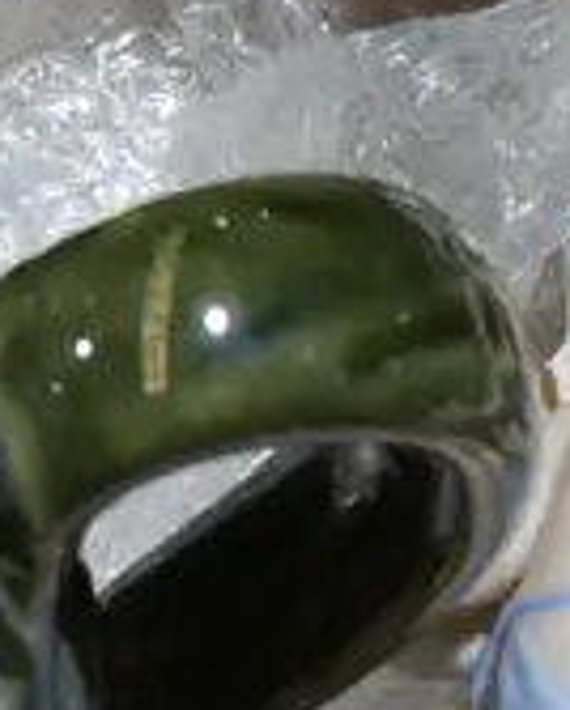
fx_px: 5031
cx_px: 321
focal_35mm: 239
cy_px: -302
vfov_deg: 7.9
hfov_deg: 6.5
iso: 250
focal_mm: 20
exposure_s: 1/60
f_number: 4.4
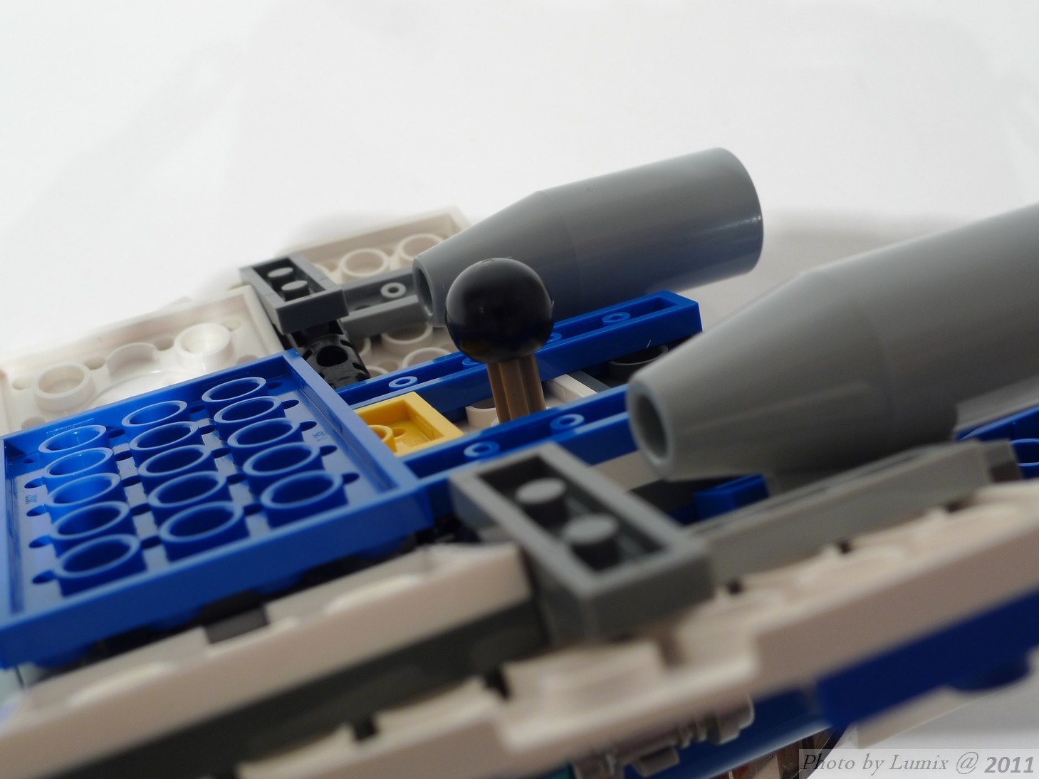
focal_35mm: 44
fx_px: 1321
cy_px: 390
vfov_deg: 32.9
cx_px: 520
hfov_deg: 42.9
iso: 80
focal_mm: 9.3
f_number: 4.5
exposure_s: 2
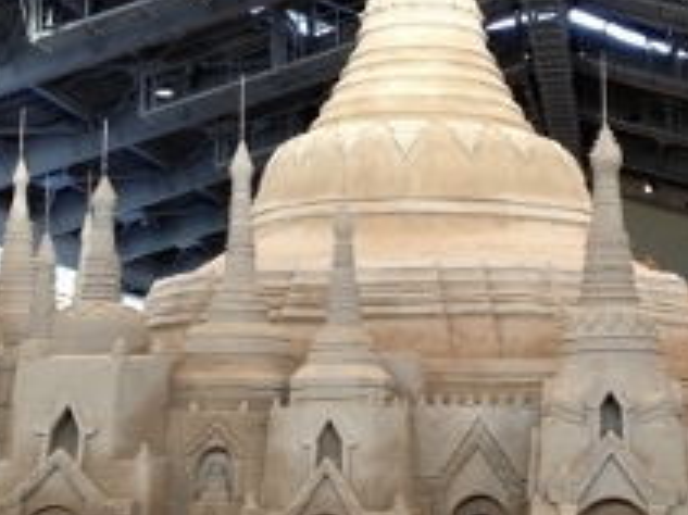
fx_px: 1649
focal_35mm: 83
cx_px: 375
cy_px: 230
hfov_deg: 23.6
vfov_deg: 17.8
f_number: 2.4
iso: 50
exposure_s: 1/20
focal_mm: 4.28
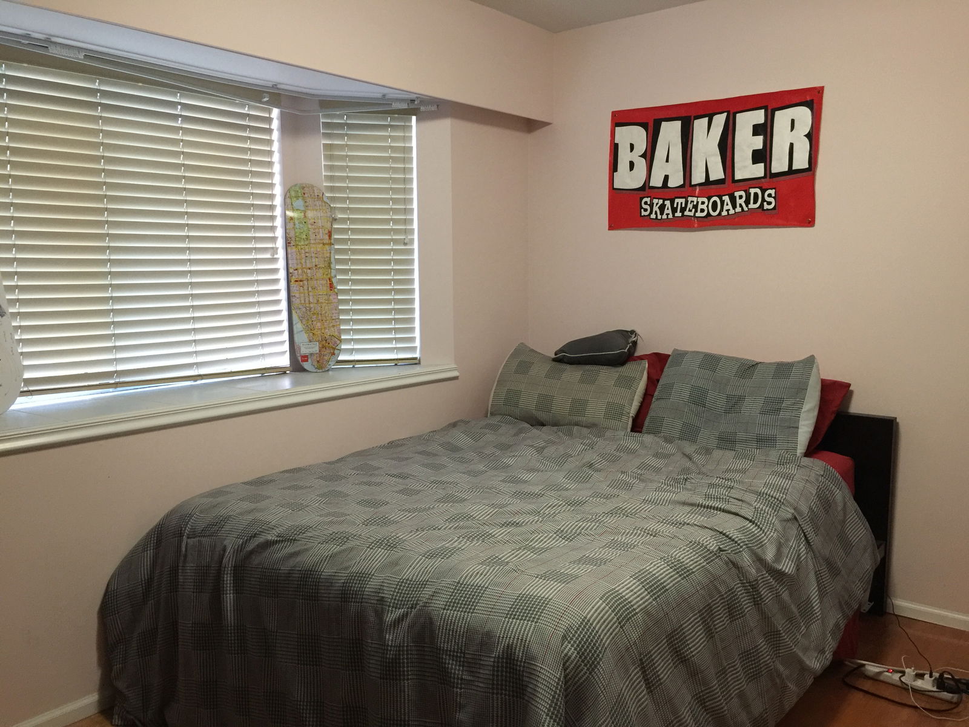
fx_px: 812
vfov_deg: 48.2
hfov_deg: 61.7
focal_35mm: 29
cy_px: 364
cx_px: 484
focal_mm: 4.15
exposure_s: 1/10
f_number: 2.2
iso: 125
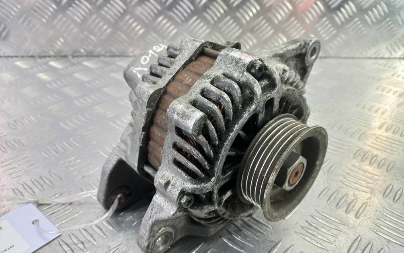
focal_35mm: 27
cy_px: 136
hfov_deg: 68.4
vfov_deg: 46.0
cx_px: 204
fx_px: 297
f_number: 1.8
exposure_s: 1/50
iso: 125
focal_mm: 4.6
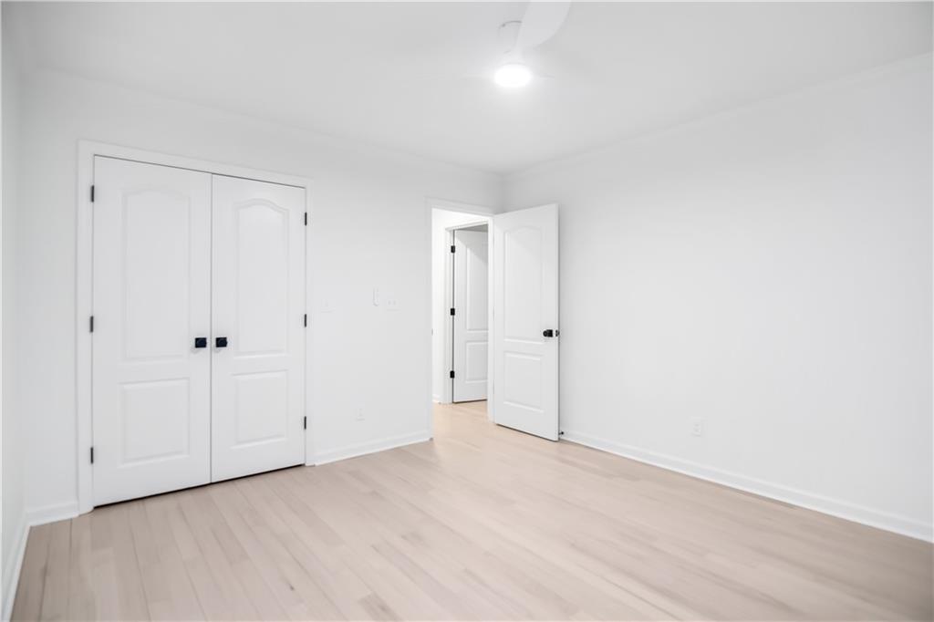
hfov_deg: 95.0
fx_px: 428
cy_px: 311
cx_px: 467
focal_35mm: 16
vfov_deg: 72.0
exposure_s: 1/60
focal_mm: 11
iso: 500
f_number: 2.8
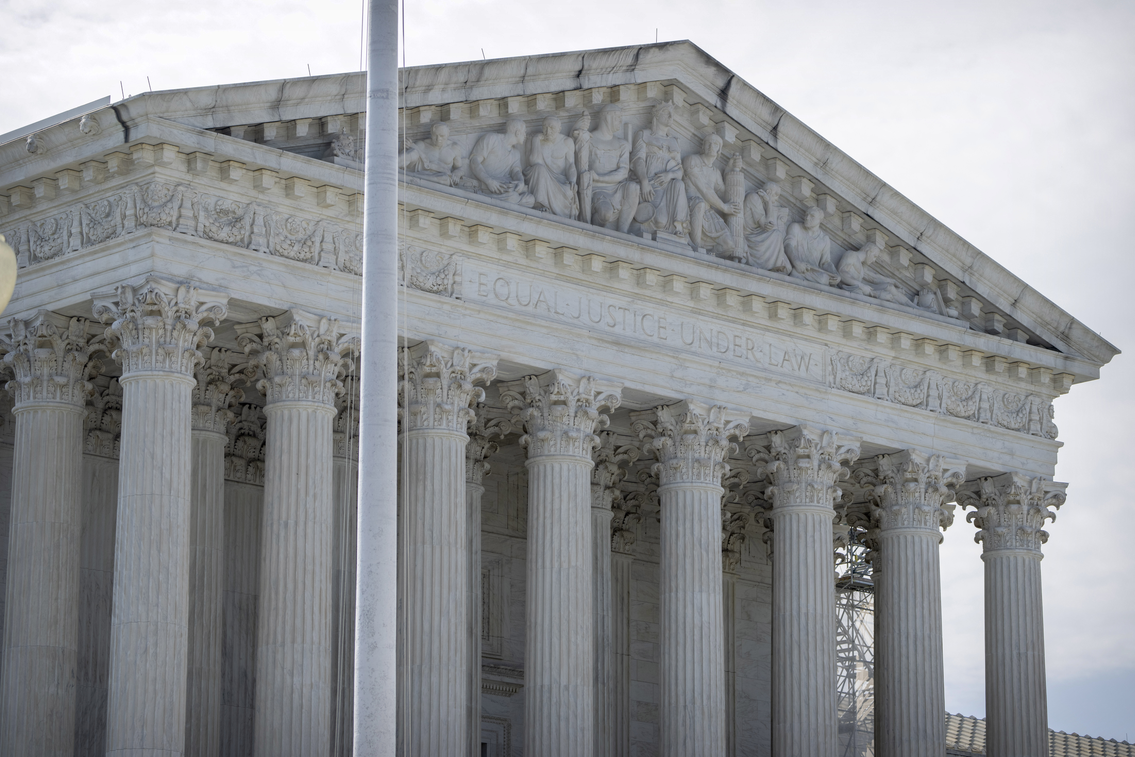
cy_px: 378
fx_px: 3752
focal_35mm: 119
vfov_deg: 11.5
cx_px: 568
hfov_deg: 17.2
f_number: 5
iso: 200
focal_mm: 119
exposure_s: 1/1000
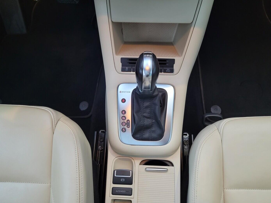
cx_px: 137
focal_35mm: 27
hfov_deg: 65.3
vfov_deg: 51.3
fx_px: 211
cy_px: 99
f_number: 1.8
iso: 250
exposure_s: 1/50
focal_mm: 5.4
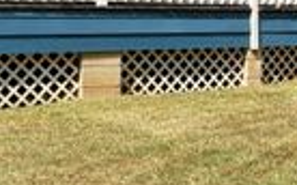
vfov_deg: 13.0
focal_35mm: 100
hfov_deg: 20.0
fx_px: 809
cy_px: 27
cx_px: 312
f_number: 1.6
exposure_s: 1/2639
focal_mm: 5.96
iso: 50
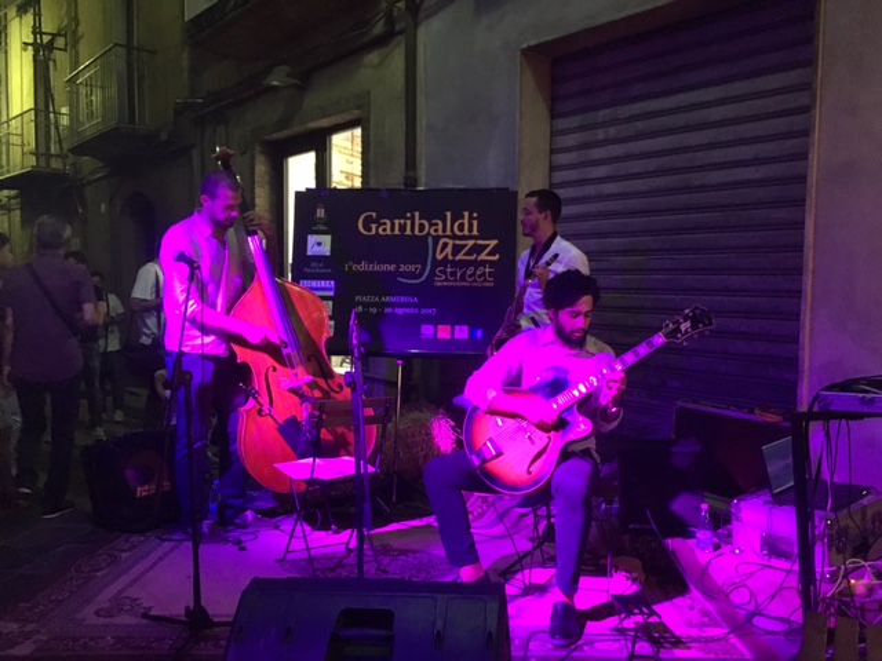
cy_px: 330
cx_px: 441
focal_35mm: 29
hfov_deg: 61.7
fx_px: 739
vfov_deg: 48.2
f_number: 2.2
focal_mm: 4.15
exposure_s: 1/17
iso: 400
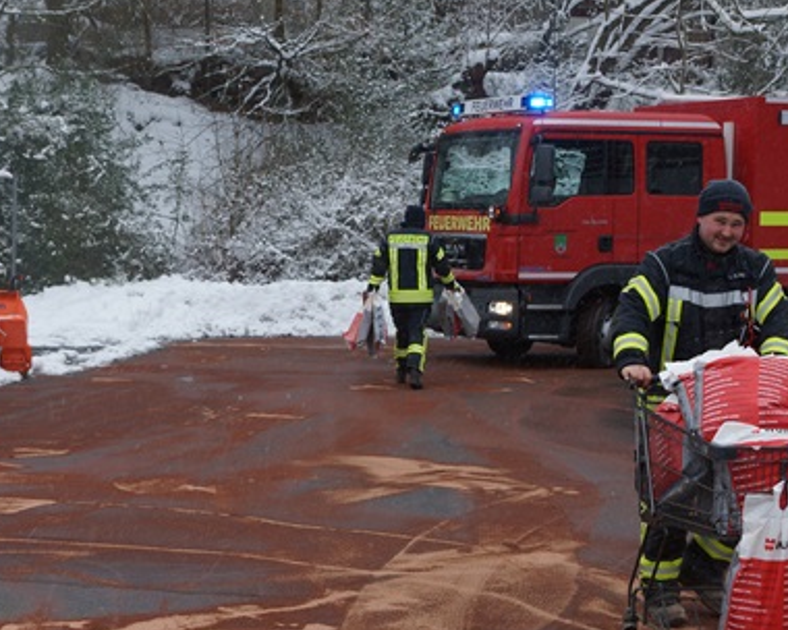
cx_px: 367
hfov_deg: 24.7
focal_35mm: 77
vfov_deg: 19.8
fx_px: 1796
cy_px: 463
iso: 100
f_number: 5
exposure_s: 1/100
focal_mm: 26
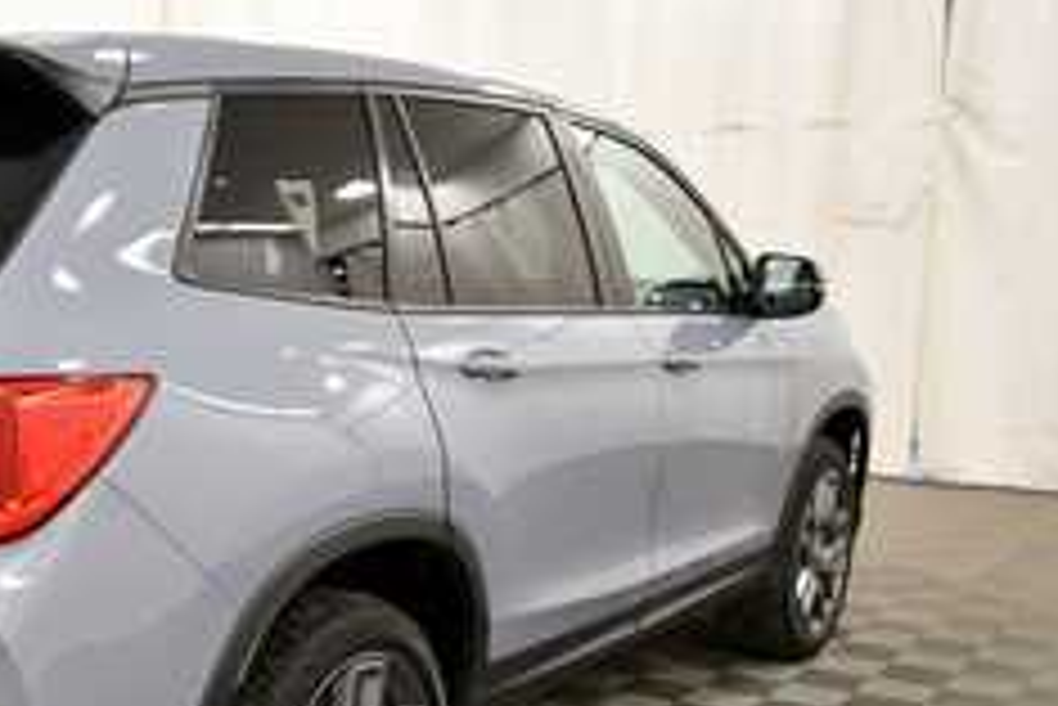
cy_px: 515
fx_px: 1500
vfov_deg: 26.2
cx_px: 167
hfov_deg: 37.1
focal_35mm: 51
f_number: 5.6
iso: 1400
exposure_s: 1/125
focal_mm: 20
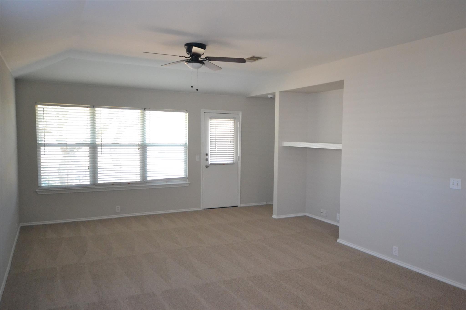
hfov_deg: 67.4
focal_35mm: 27
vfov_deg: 47.9
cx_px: 233
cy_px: 155
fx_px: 349
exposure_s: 1/60
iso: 3200
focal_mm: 18
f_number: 5.3
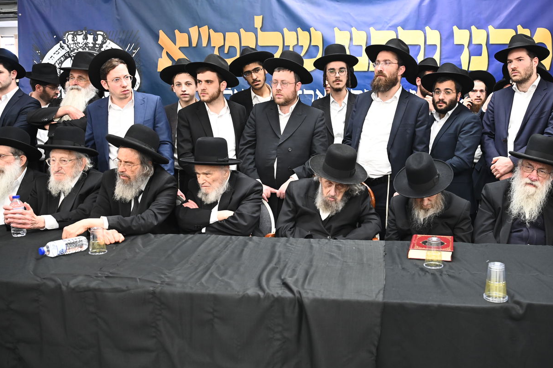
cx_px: 312
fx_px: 553
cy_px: 172
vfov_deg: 36.8
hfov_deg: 53.0
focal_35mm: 36
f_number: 4
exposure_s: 1/160
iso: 2000
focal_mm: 31
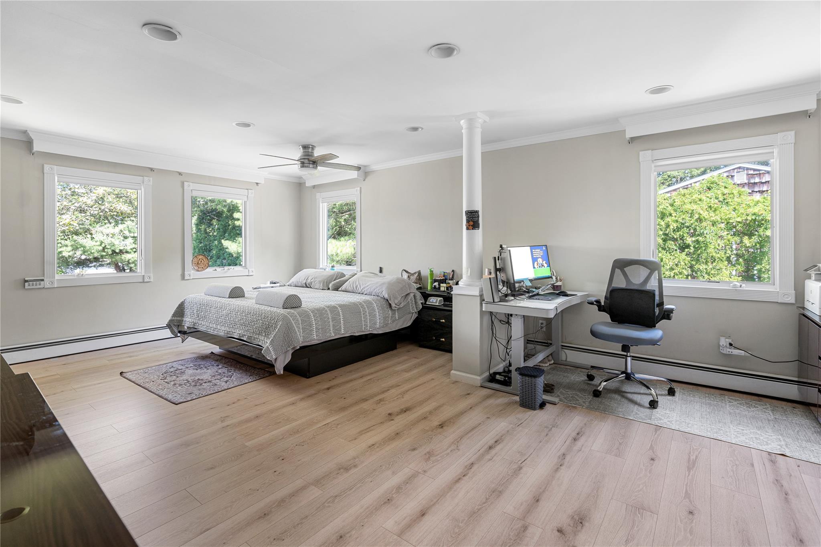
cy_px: 274
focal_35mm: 16
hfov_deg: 96.7
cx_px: 410
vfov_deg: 73.7
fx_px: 365
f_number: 4
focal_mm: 16
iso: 320
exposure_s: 1/2
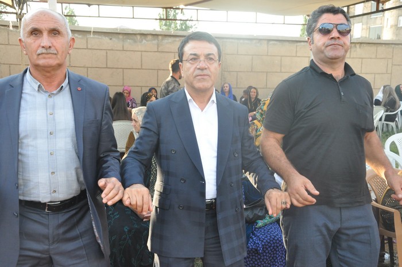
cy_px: 134
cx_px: 201
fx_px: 535
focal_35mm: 48
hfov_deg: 41.2
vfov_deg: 28.0
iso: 1250
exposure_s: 1/250
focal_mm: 32
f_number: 8
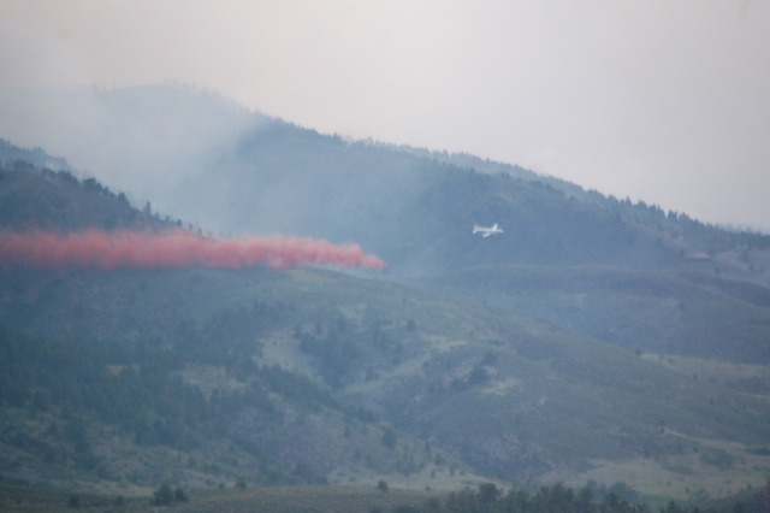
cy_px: 256
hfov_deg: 9.5
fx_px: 4649
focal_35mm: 218
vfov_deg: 6.3
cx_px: 385
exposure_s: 1/500
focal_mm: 145
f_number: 5.3
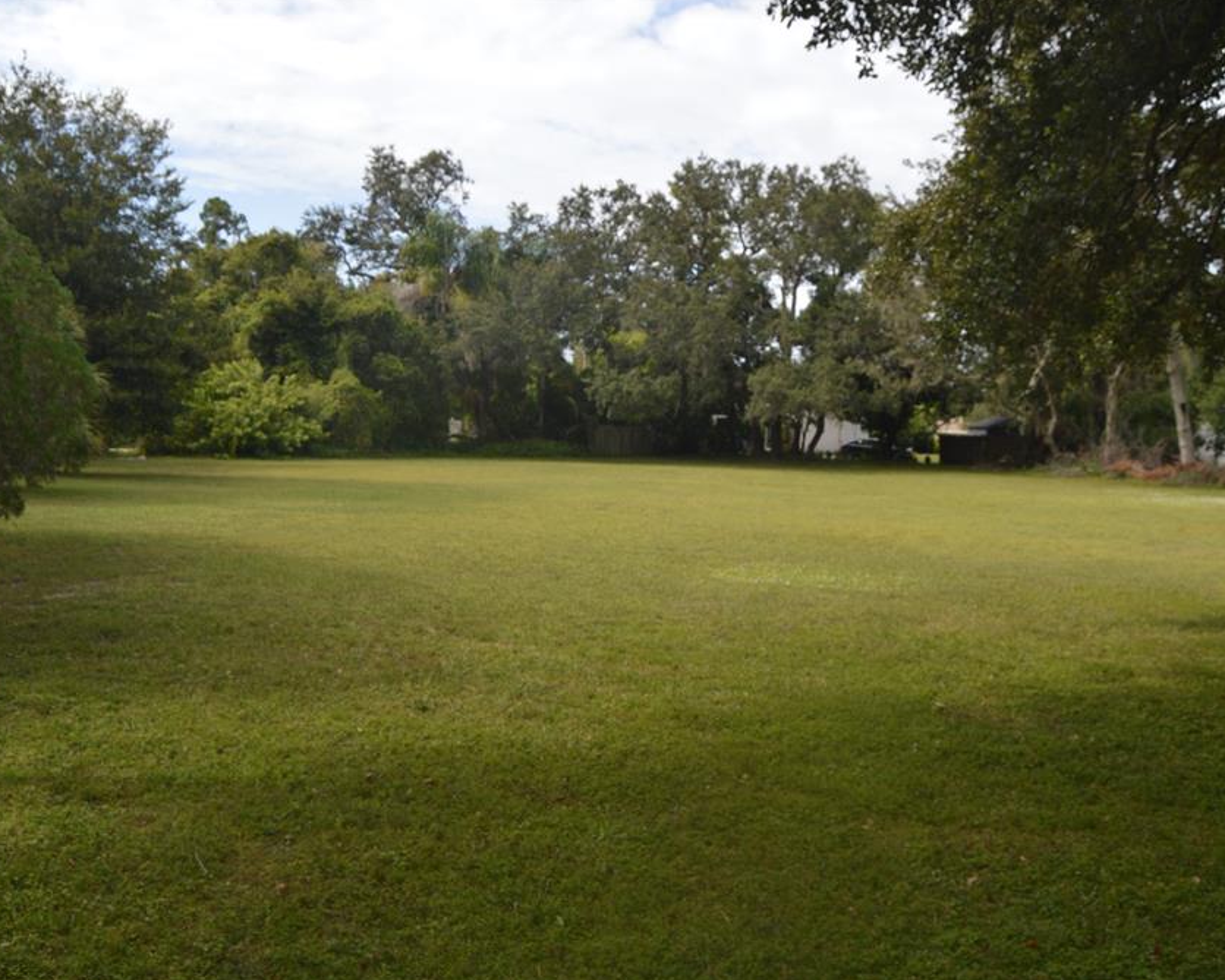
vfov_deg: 47.1
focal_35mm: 31
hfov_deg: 57.2
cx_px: 592
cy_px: 489
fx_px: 1124
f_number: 7.1
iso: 100
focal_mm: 18
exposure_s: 1/200
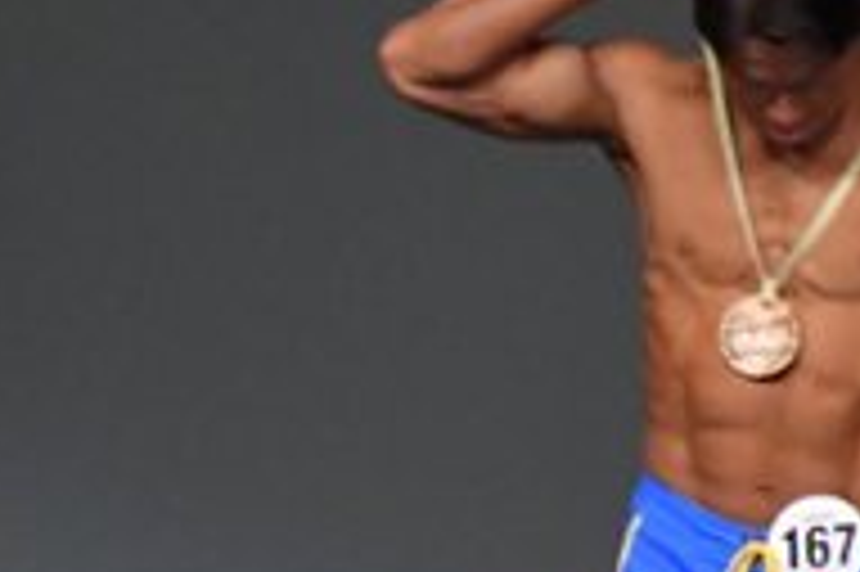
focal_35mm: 1281
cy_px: 937
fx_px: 30575
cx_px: -525
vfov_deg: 1.1
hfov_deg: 1.6
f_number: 5.6
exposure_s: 1/400
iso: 5000
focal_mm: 210
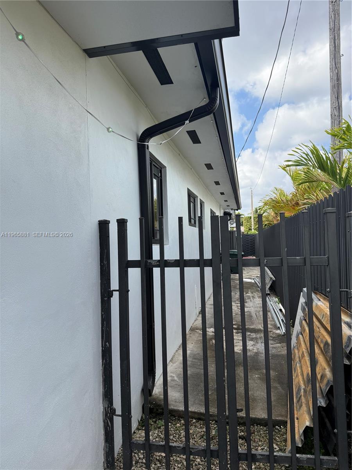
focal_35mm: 24
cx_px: 176
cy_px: 235
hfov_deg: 56.8
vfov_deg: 71.6
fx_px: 325
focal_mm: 6.76
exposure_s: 1/2445
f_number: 1.78
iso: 100
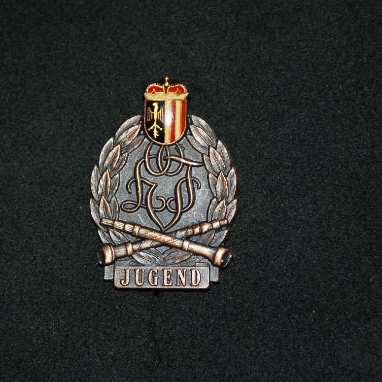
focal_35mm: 134
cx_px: 163
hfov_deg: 13.0
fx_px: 1673
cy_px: 191
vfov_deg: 13.0
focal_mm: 70
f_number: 6.3
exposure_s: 1/125
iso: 400
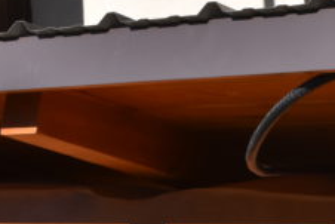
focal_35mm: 197
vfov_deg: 6.8
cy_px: 389
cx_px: 138
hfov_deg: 10.4
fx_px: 1837
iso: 200
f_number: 11
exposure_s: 1/500
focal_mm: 29
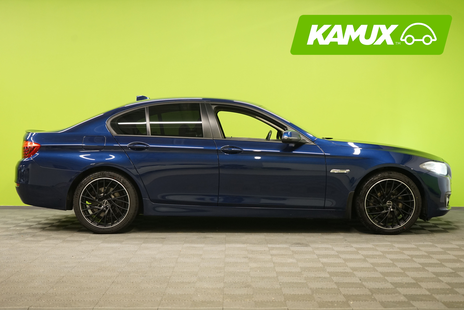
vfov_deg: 24.2
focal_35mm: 56
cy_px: 155
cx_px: 232
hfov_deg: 35.6
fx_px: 722
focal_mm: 56
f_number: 5
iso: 1250
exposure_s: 1/50
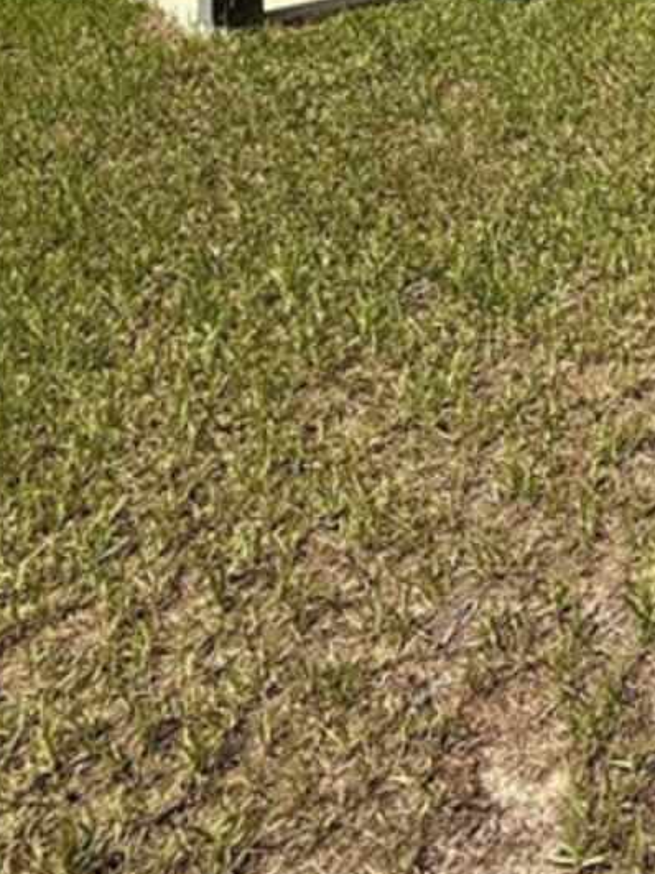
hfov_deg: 25.3
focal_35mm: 45
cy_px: -252
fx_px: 1136
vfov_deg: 32.2
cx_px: 951
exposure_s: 1/1745
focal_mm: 2.22
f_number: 2.2
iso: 50
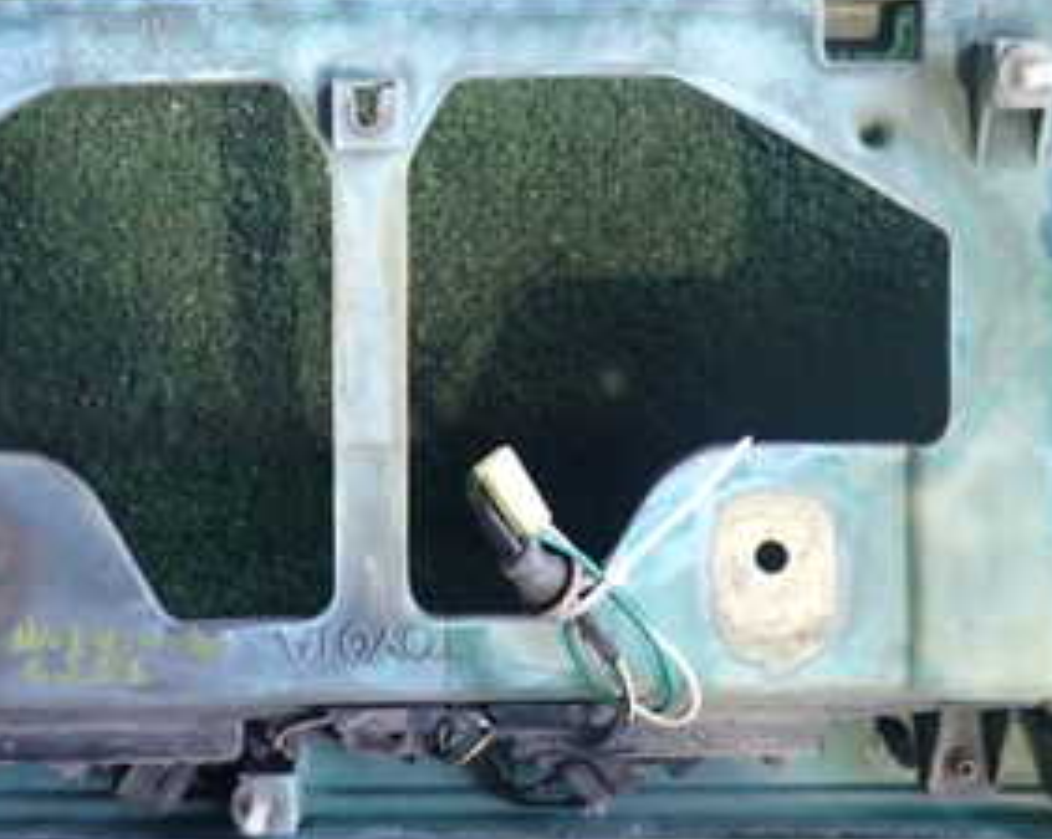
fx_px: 1617
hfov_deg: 35.9
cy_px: 291
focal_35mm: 52
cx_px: 422
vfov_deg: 28.9
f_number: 2
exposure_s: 1/30
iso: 500
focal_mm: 4.5
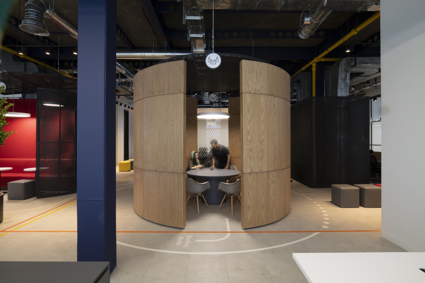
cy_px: 142
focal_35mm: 18
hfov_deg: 90.0
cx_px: 212
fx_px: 212
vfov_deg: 67.4
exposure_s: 1
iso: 100
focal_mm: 18
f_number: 22
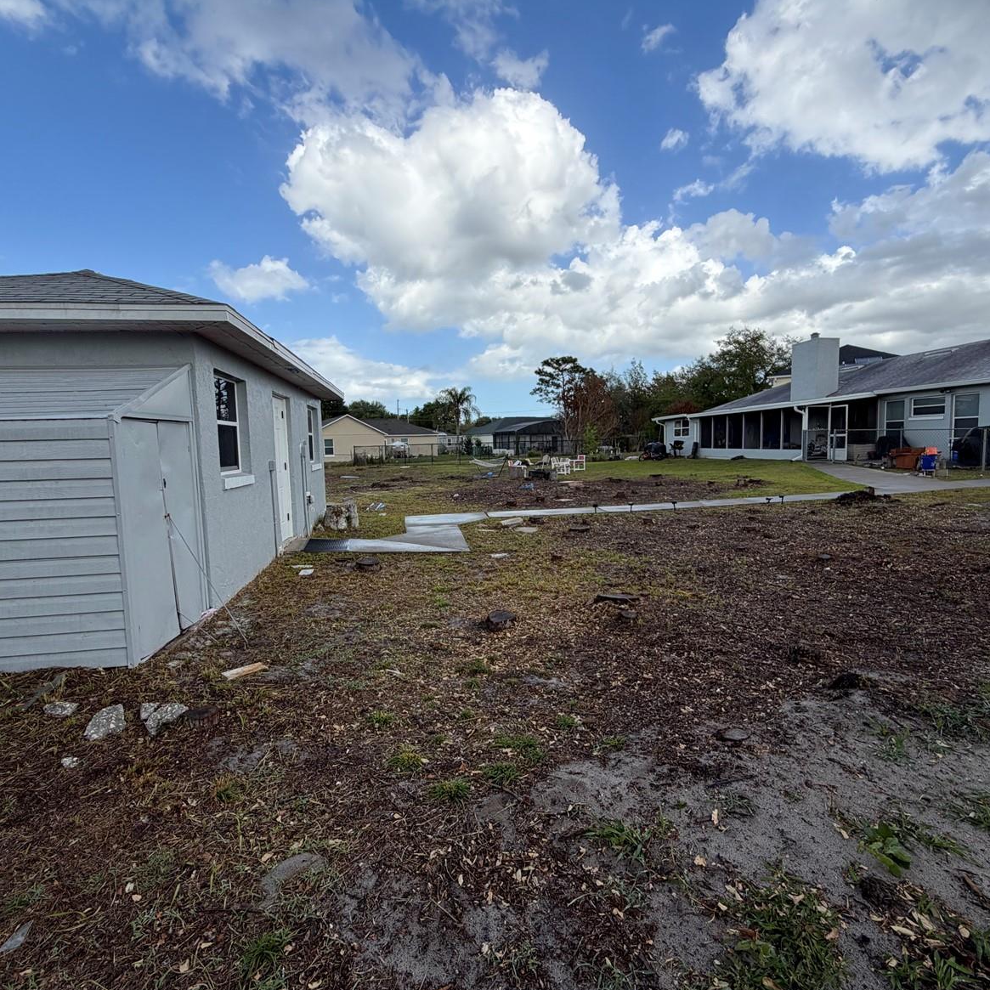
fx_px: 550
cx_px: 502
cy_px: 493
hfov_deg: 84.0
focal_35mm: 17
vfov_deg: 84.0
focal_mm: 2.22
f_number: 2.2
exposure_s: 1/770
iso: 32
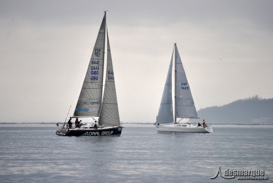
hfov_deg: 6.9
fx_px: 2279
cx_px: 136
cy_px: 92
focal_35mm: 300
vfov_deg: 4.6
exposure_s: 1/500
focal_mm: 200
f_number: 5.6
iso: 200
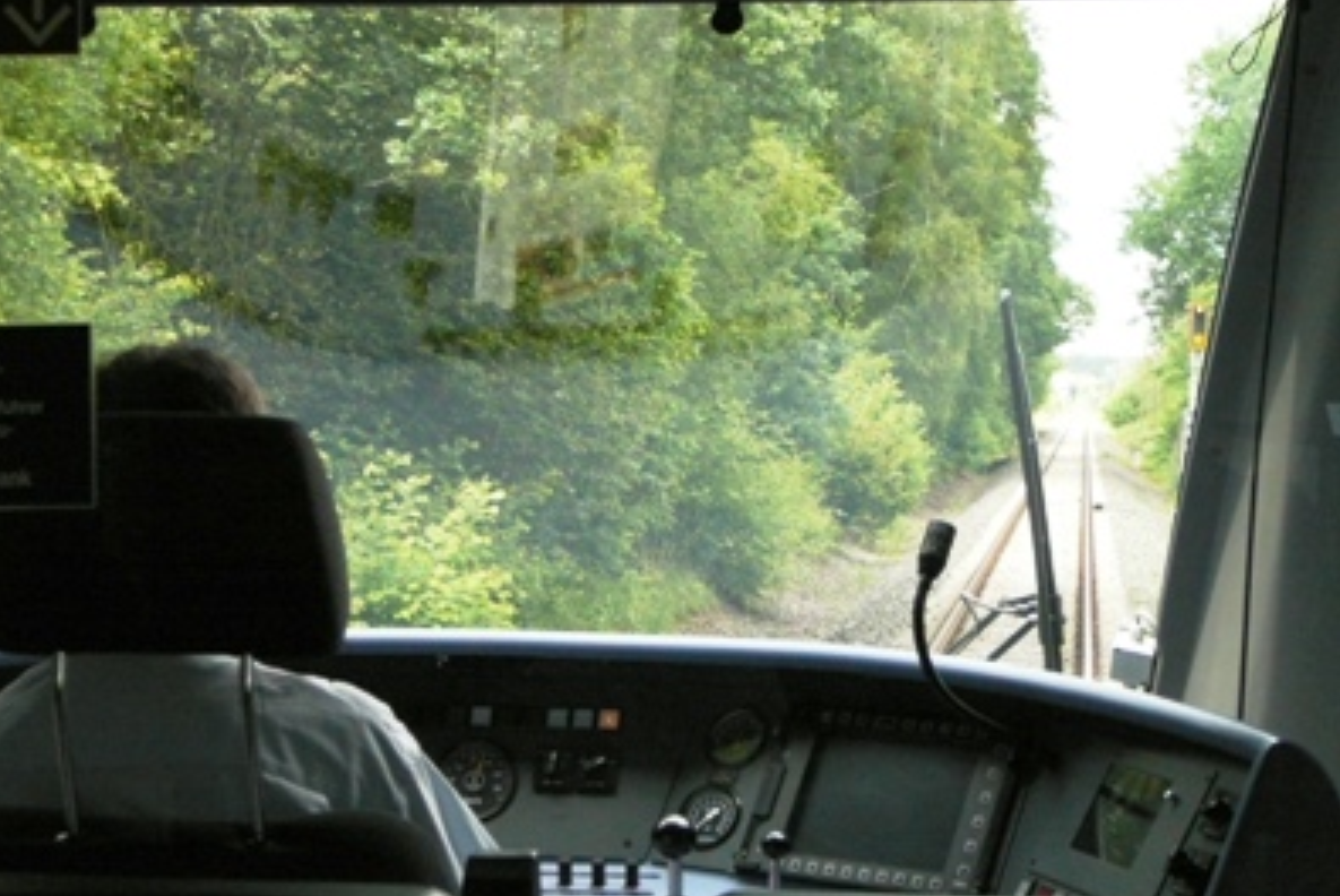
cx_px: 665
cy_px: 496
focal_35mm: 81
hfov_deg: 25.0
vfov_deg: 16.9
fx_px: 3017
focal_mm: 11.5
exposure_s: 1/400
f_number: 3.7
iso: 400
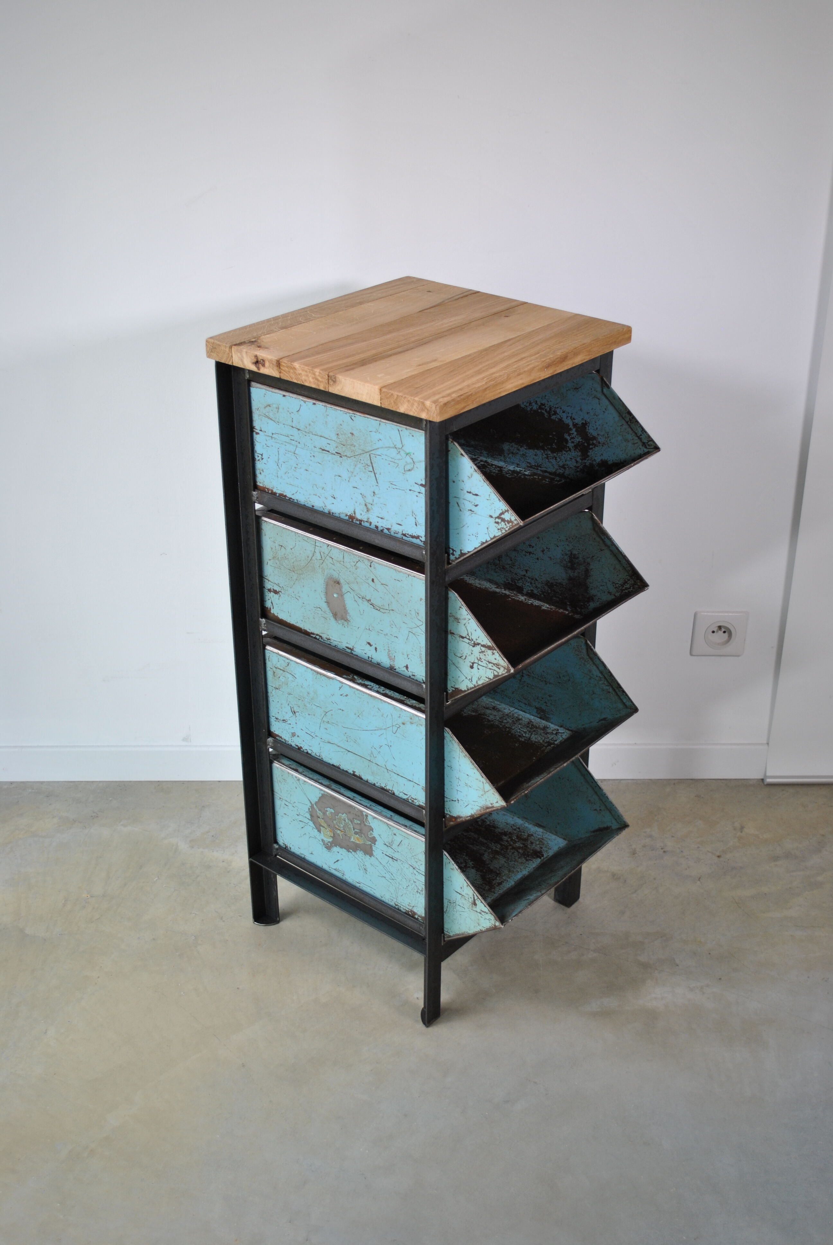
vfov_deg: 46.3
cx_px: 416
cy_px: 622
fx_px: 1453
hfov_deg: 32.0
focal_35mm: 42
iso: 200
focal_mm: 28
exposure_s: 1/80
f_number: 4.5
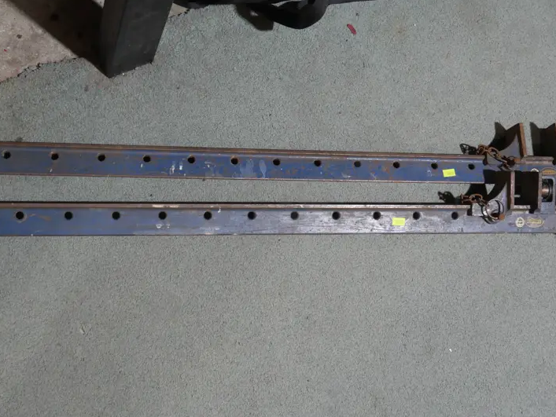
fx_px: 884
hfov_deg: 34.9
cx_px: 287
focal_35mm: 55
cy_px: 212
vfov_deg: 26.6
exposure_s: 1/60
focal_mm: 19
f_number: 4.1
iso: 500
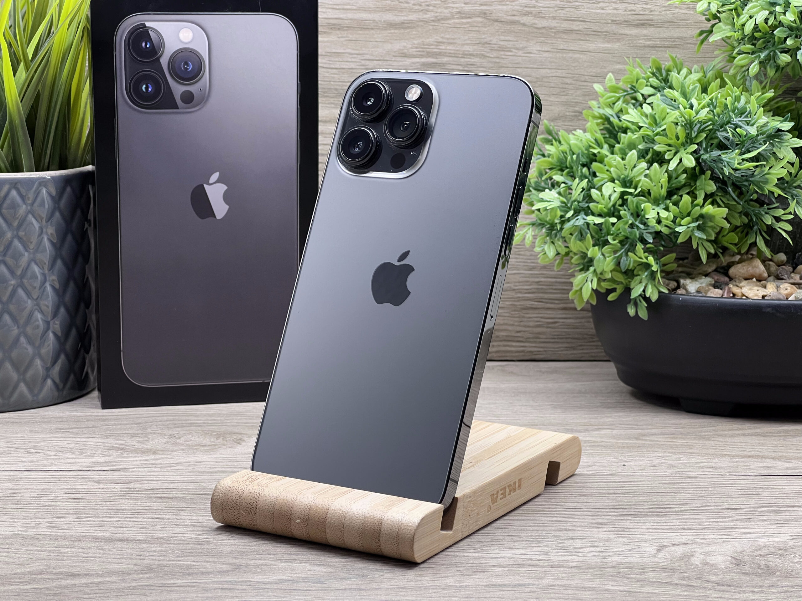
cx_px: 401
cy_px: 300
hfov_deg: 25.3
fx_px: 1784
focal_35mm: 77
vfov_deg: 19.1
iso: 125
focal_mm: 9
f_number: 2.8
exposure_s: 1/100
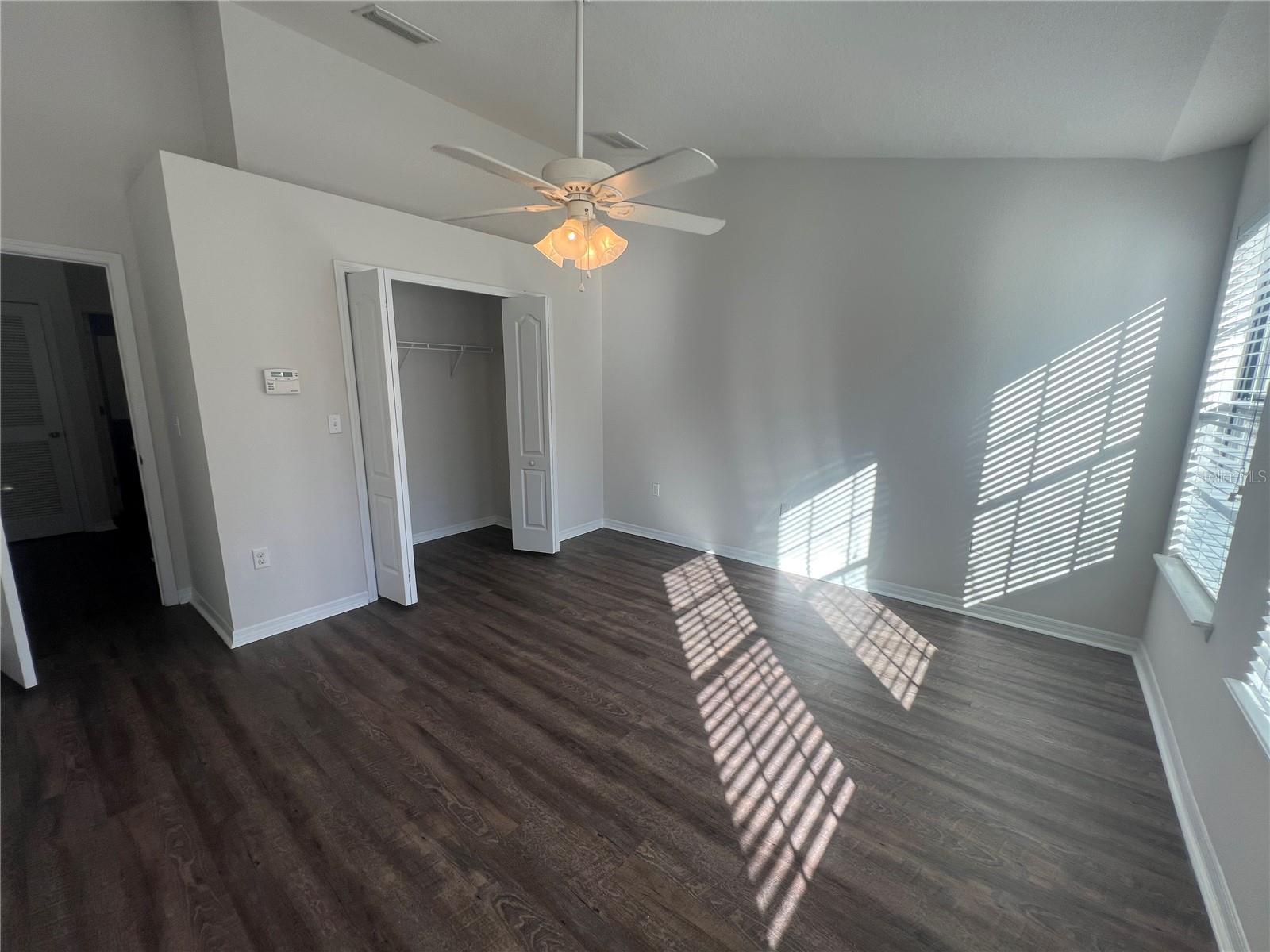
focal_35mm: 13
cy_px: 476
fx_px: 477
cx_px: 635
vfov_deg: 89.9
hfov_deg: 106.2
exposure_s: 1/143
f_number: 1.8
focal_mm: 1.57
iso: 32
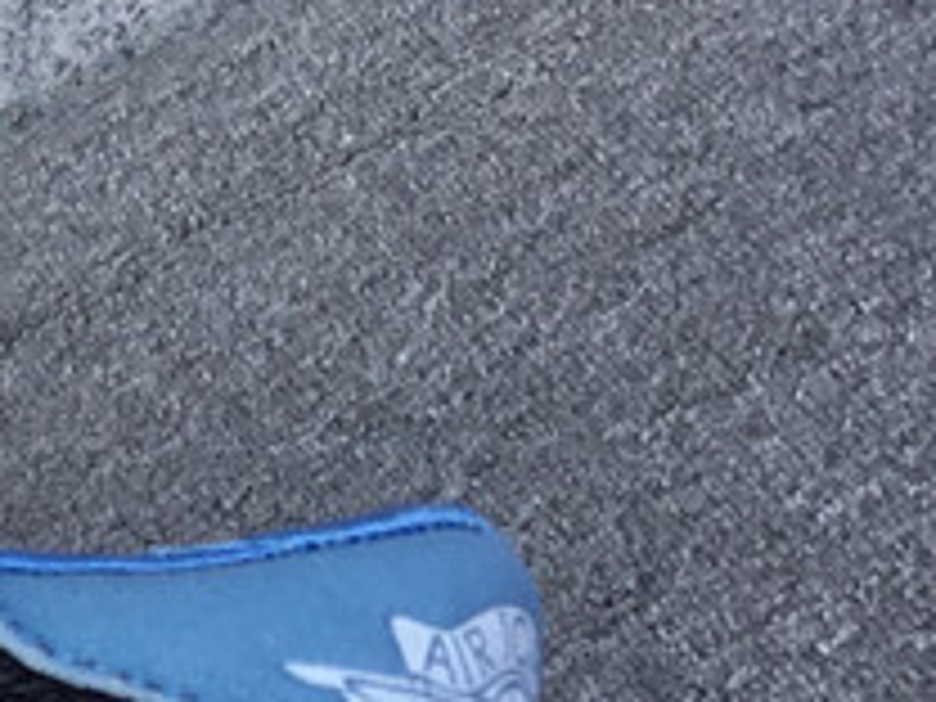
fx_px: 3623
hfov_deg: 13.1
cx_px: -837
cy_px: 569
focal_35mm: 134
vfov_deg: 11.0
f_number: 2.4
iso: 25
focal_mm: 3.3
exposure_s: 1/173
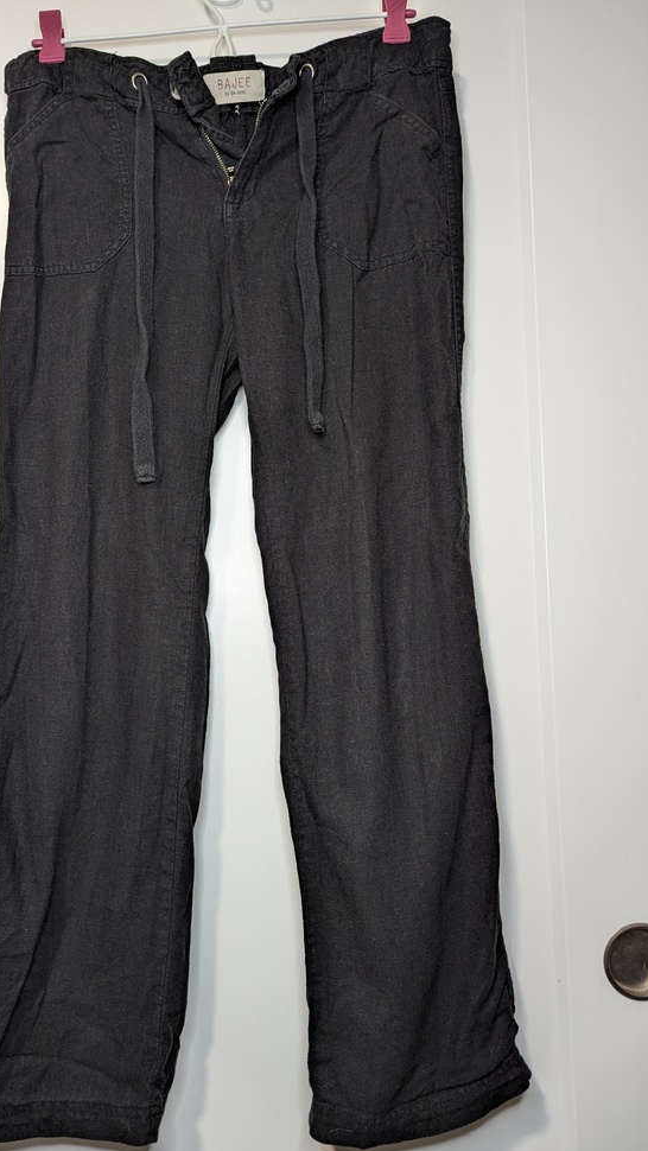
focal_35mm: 27
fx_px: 824
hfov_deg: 42.5
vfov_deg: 69.8
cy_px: 592
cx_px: 233
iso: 129
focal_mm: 6.81
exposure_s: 1/23.8
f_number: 1.85
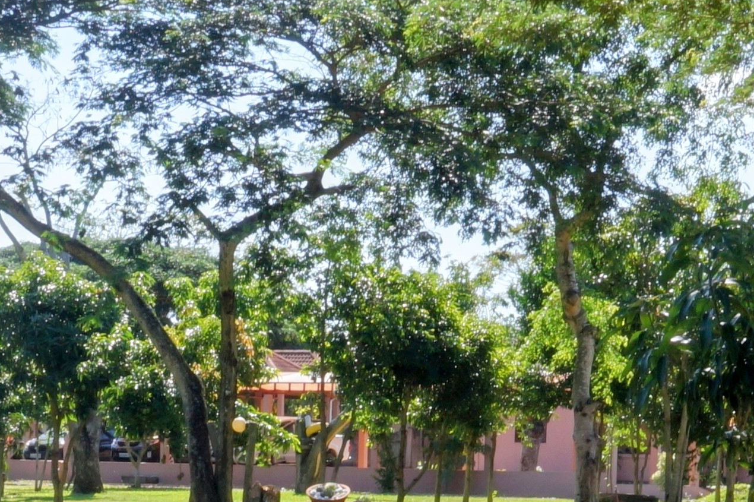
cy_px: 623
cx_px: 351
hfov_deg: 17.7
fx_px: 2428
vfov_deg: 11.5
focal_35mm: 116
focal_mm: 18
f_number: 11
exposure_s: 1/125
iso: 100
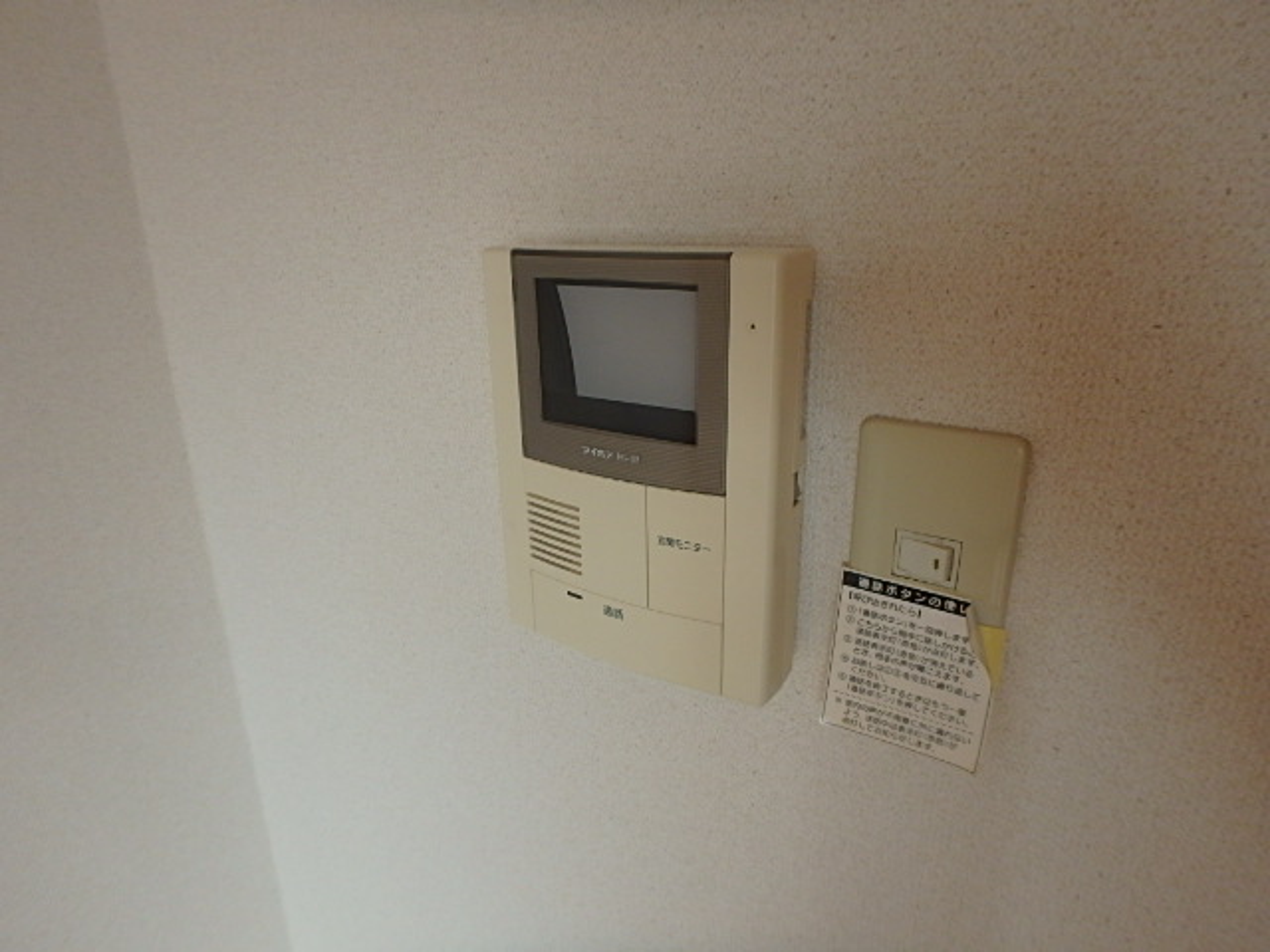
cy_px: 476
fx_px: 770
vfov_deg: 63.4
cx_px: 635
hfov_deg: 79.0
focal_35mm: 21
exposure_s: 1/50
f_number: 3.5
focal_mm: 3.7
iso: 200
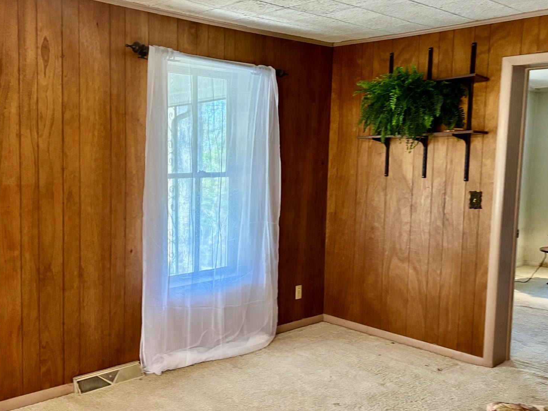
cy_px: 206
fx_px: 570
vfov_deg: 39.7
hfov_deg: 51.1
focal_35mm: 36
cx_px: 226
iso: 250
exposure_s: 1/60
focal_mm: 5.96
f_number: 1.6
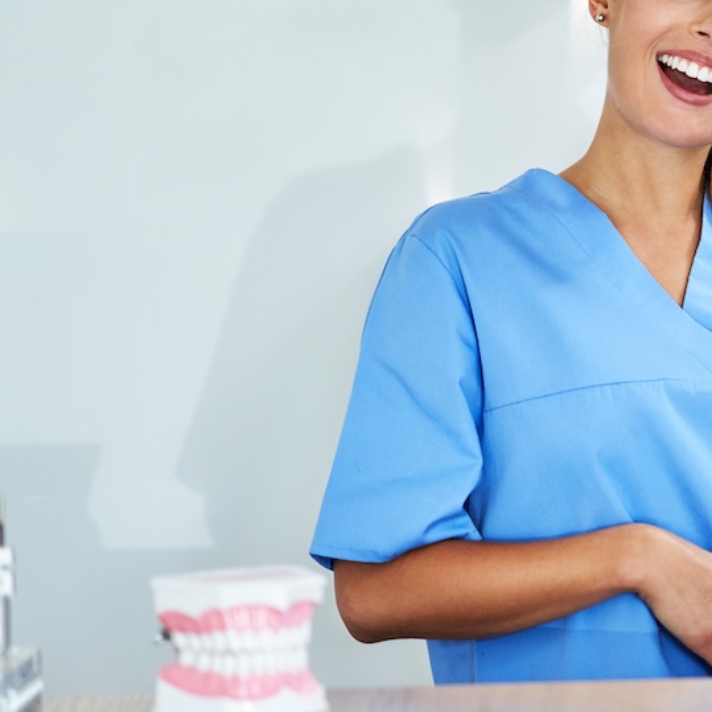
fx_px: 4677
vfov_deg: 8.7
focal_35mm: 201
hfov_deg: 8.6
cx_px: 843
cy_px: 180
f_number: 1.4
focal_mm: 85
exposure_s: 1/1600
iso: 400
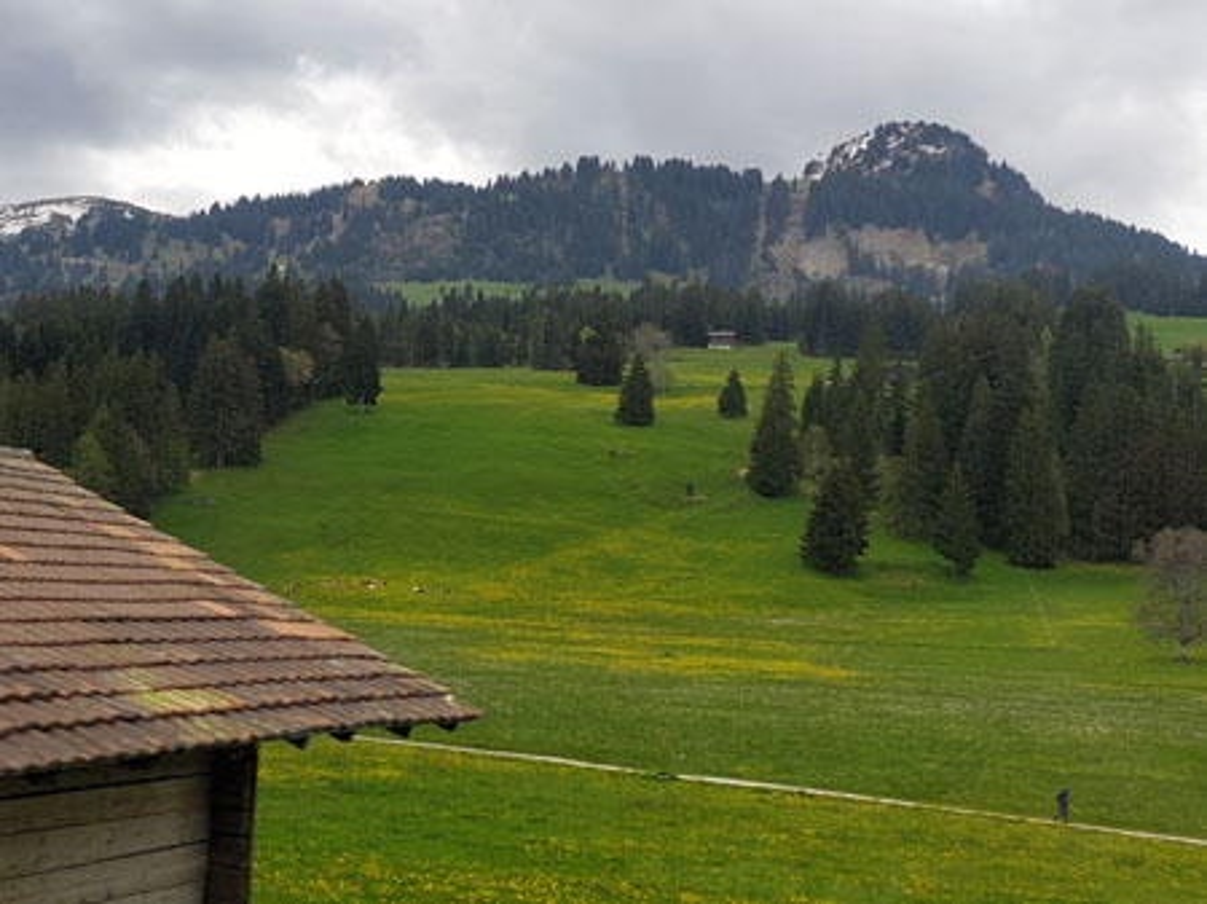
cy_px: 452
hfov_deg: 71.6
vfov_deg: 56.8
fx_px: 836
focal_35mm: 24
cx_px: 604
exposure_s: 1/305
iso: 40
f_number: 1.8
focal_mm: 5.23
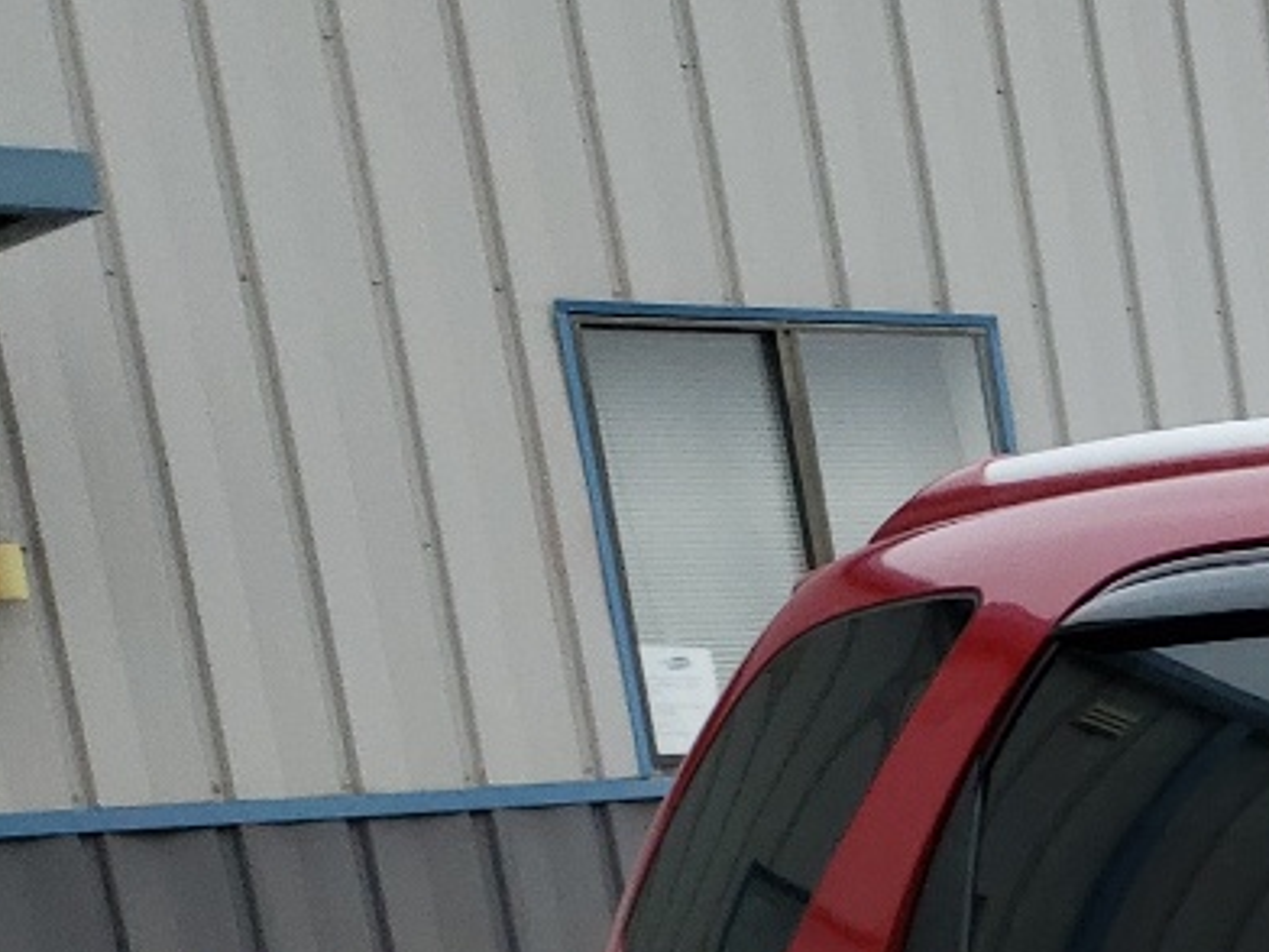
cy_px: 1596
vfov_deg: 12.9
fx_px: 3886
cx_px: 2561
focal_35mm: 106
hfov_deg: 15.0
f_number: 1.5
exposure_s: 1/476
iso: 50
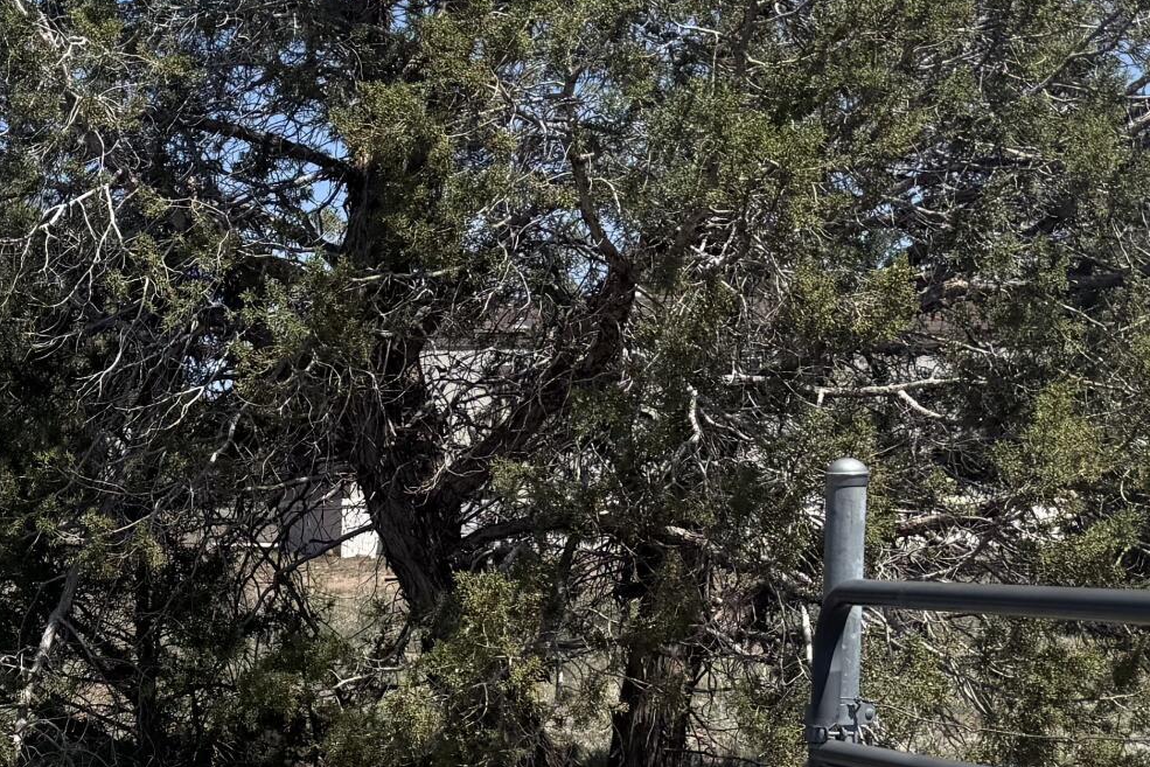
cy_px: 719
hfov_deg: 22.9
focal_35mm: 76
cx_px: -441
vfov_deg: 17.6
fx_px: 2428
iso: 80
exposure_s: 1/4975
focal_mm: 6.76
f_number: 1.78
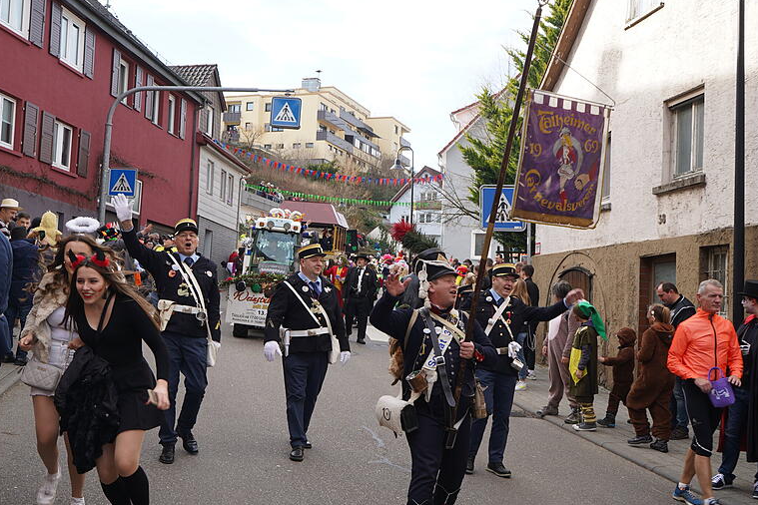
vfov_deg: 31.9
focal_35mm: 42
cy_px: 267
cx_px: 329
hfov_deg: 46.3
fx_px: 884
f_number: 5.6
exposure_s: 1/125
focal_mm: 34
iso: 100
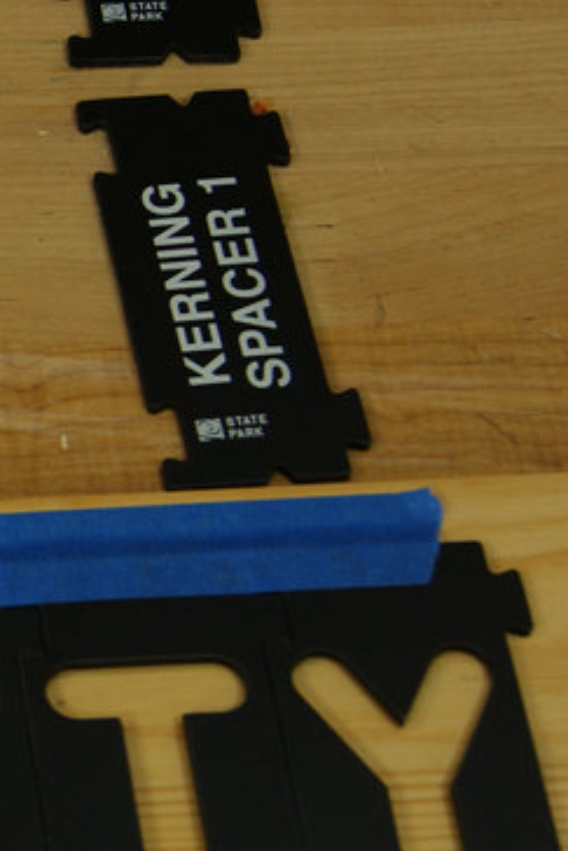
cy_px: 441
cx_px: -517
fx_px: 3413
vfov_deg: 14.2
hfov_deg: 9.0
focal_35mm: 144
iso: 200
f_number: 5.6
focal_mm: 35
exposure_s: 1/80
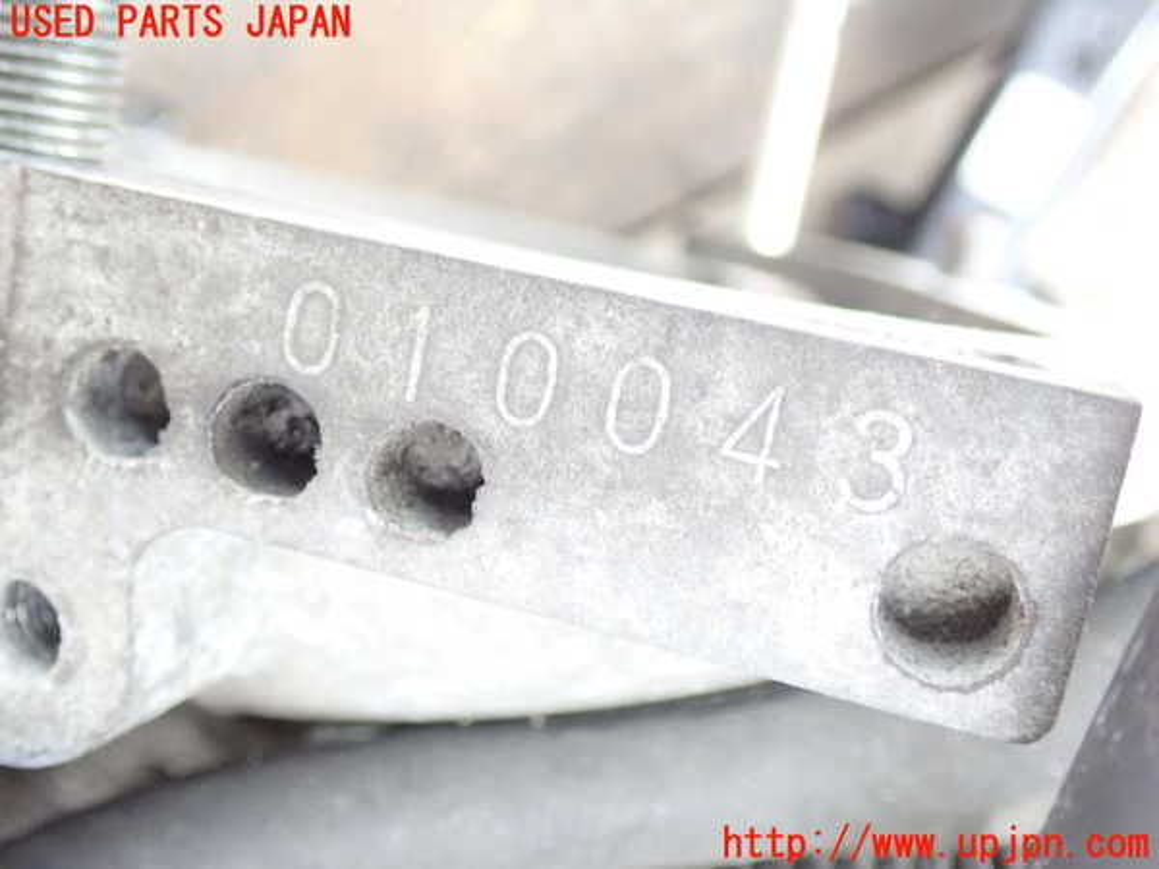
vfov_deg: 36.0
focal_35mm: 40
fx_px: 1339
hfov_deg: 46.8
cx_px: 580
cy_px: 434
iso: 1600
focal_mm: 7.34
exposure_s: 1/40
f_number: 2.8
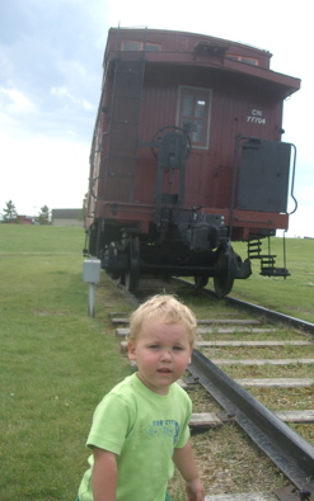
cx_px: 195
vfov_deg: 49.3
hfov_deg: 31.9
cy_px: 246
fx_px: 547
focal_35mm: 40
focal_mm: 5.8
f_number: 2.6
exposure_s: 1/640
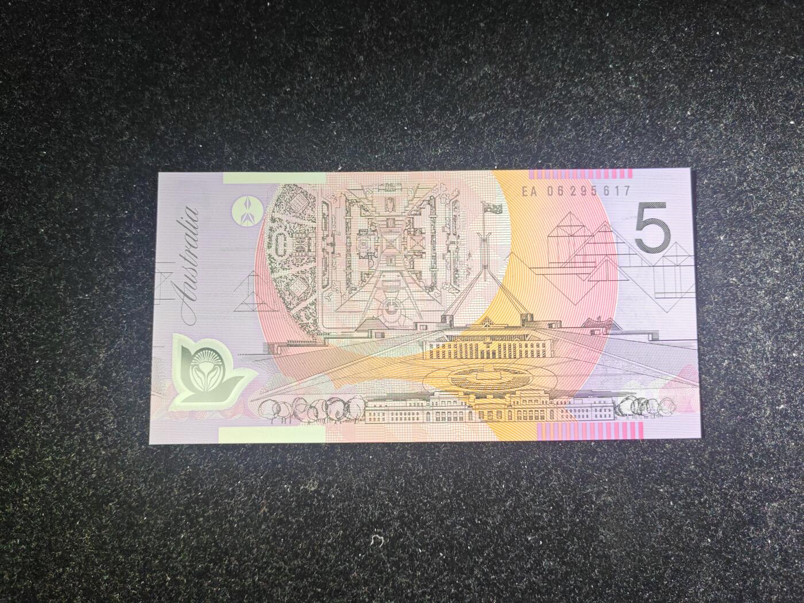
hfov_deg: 69.4
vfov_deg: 54.9
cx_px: 402
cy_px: 302
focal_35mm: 25
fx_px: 581
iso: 80
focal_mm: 5.3
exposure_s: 1/100
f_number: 1.9
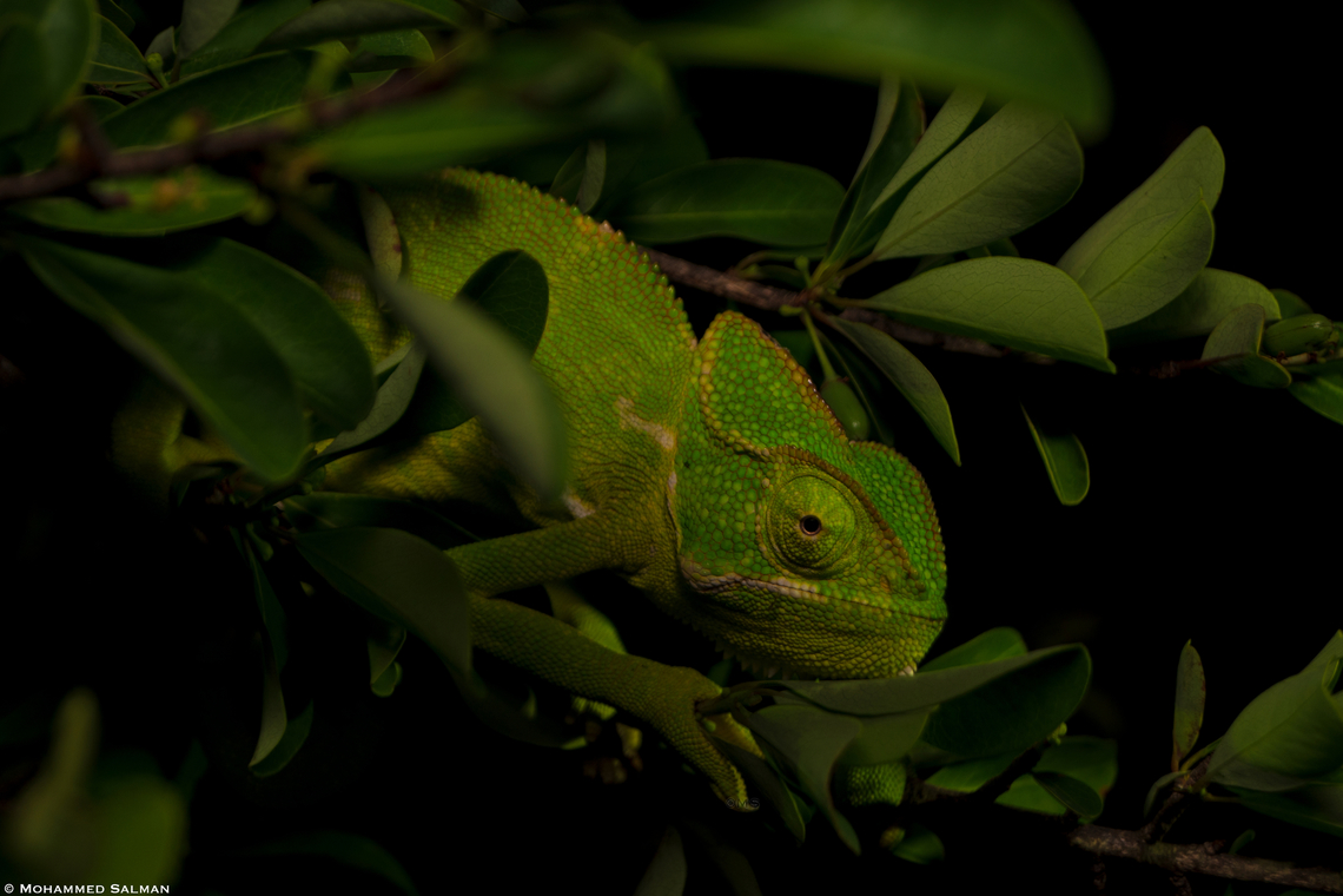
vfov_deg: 16.7
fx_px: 3059
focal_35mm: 82
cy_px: 448
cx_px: 672
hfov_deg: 24.8
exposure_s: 1/60
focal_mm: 55
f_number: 5.6
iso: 100
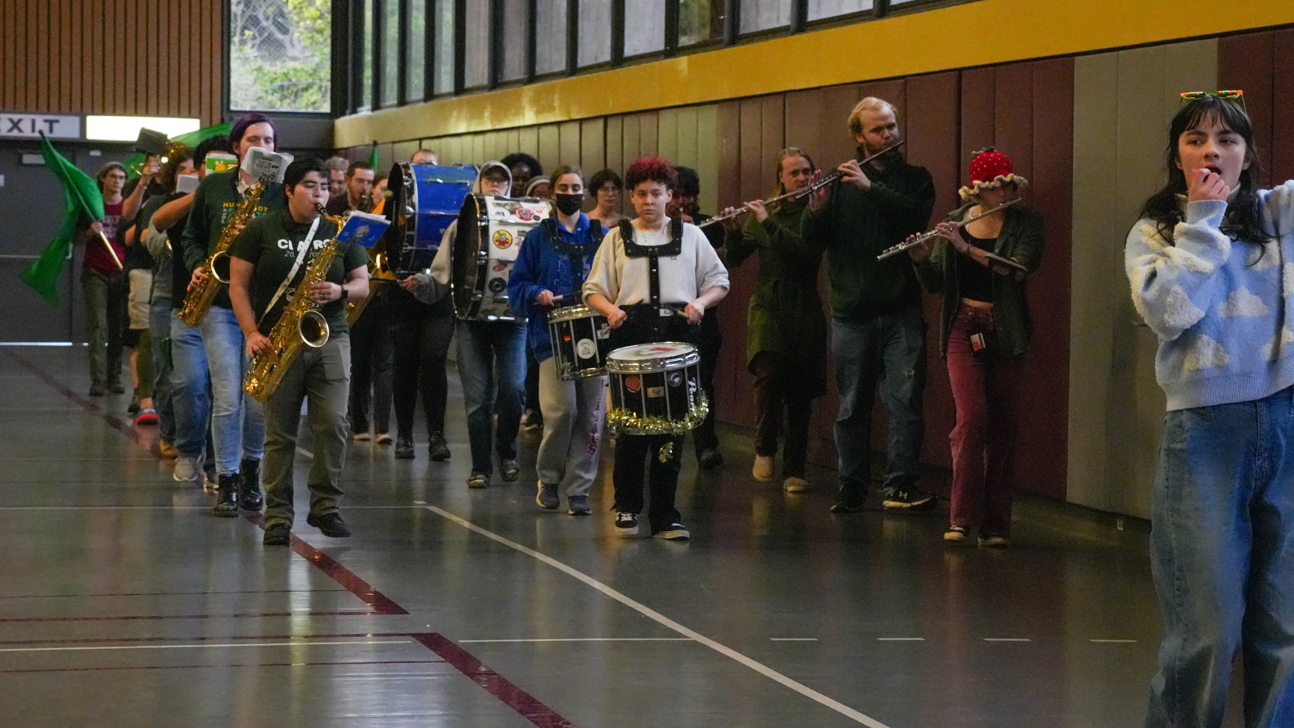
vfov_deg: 10.3
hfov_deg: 18.2
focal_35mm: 118
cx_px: 696
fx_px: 4049
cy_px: 265
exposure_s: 1/250
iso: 10000
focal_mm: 104
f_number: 9
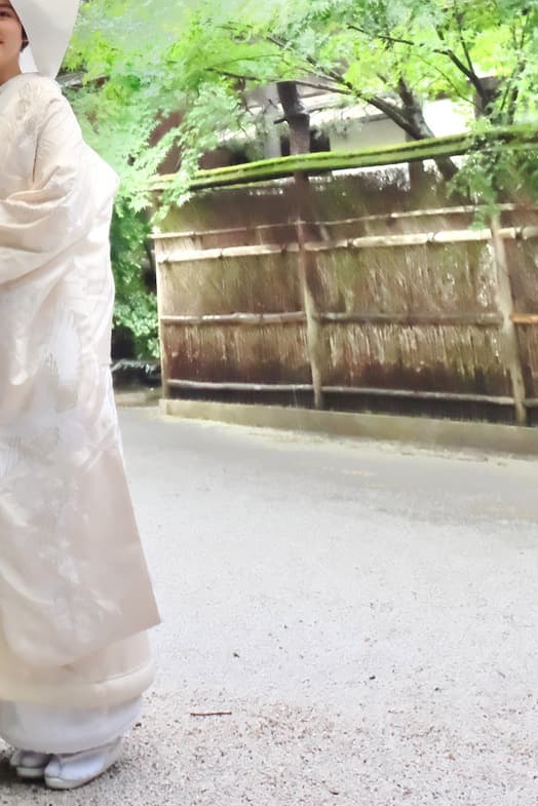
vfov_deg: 25.9
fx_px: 1478
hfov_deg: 20.0
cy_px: -256
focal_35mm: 66
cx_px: 8
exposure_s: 1/80
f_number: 6.4
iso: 3200
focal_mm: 16
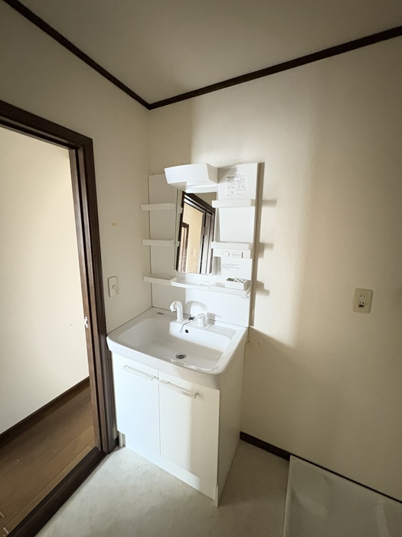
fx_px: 217
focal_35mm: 14
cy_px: 268
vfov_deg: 102.1
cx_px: 201
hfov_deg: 85.7
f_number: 2.2
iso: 2000
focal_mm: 2.22
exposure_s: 1/27
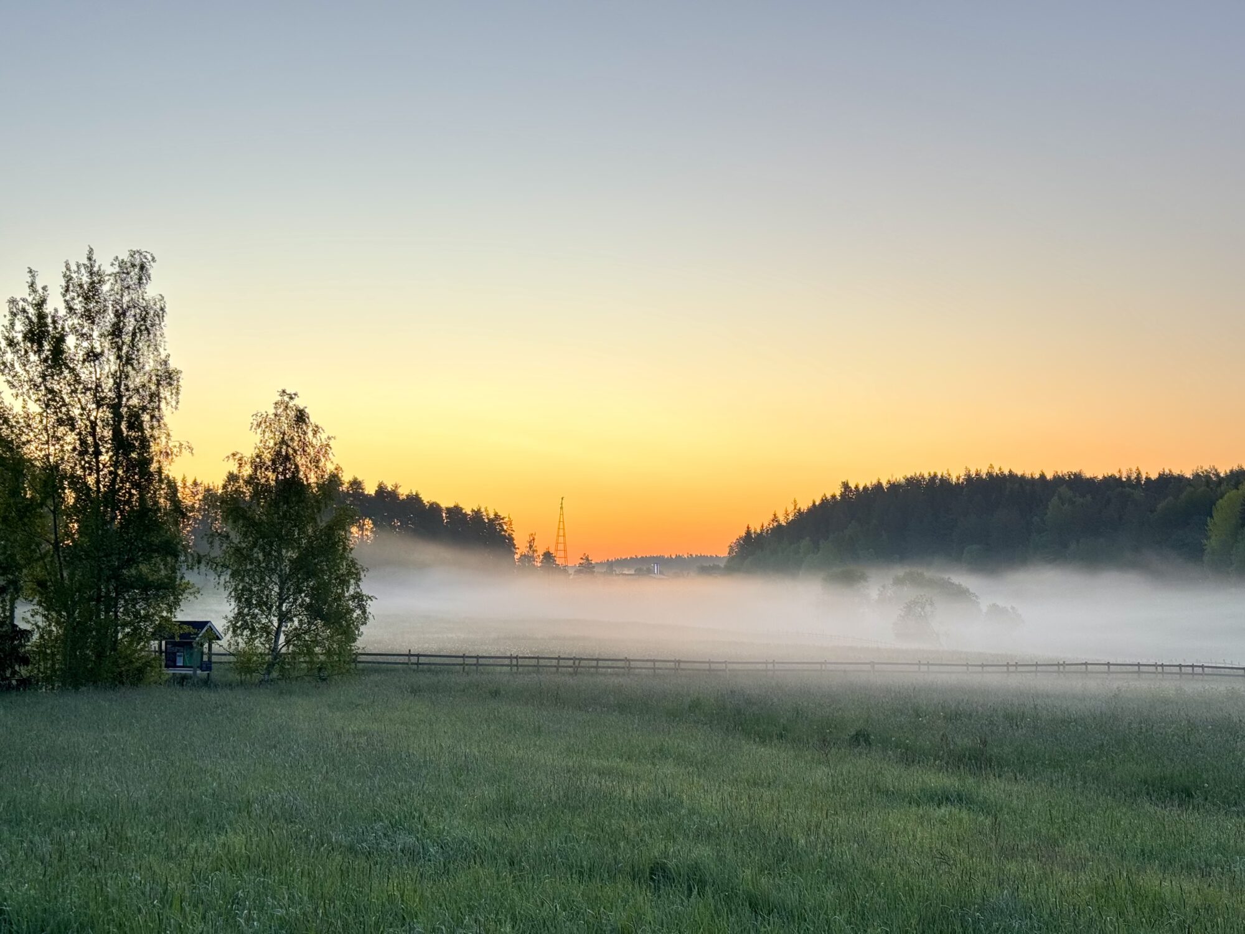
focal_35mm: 48
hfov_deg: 39.7
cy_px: 467
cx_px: 622
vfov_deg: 30.3
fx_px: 1726
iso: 100
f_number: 1.78
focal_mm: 6.76
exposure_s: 1/102
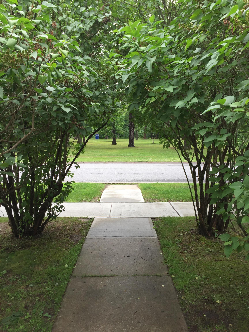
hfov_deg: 48.2
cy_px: 166
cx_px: 124
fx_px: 278
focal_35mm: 29
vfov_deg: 61.7
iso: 32
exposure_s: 1/229
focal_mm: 4.15
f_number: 2.2
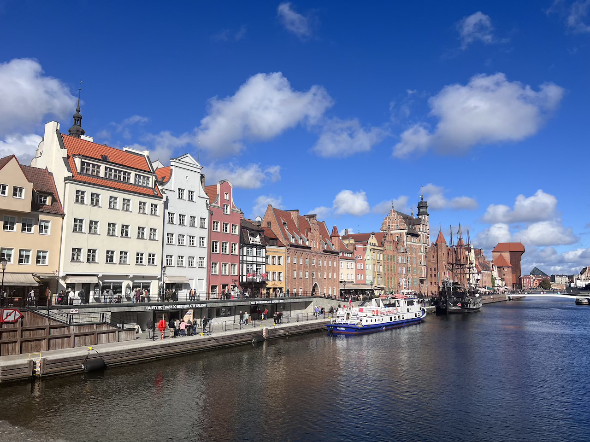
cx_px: 295
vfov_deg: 53.1
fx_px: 443
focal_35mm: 26
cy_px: 221
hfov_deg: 67.3
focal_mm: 5.7
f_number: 1.5
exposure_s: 1/7463
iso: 50
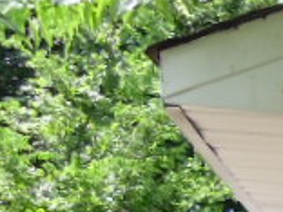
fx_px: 1668
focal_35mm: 204
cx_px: 878
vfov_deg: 7.1
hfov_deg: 8.1
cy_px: 400
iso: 80
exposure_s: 1/165
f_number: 3.3
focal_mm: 5.6
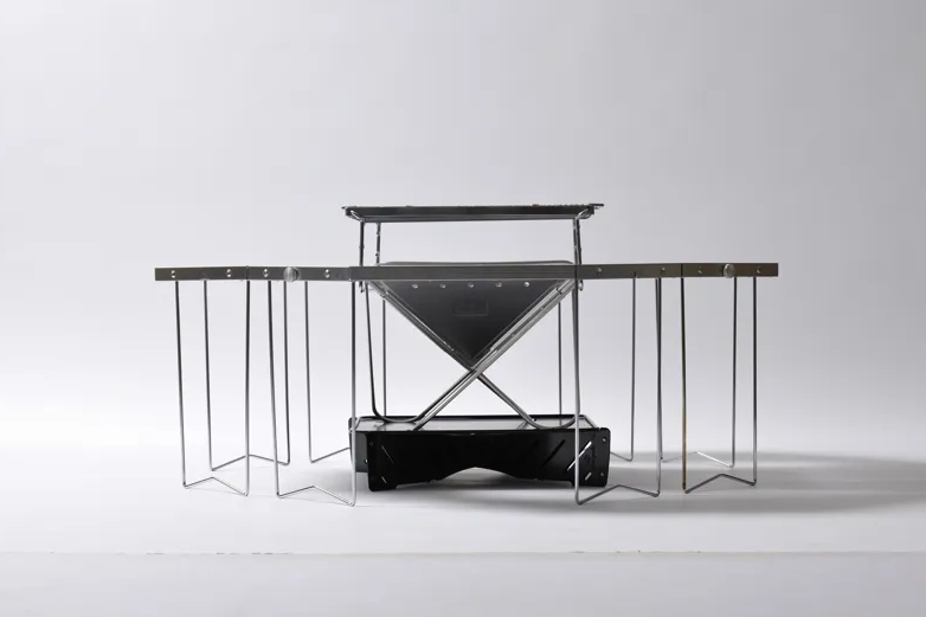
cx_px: 461
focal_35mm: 87
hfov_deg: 23.4
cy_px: 311
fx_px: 2237
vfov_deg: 15.7
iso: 100
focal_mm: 85
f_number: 13
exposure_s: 1/125
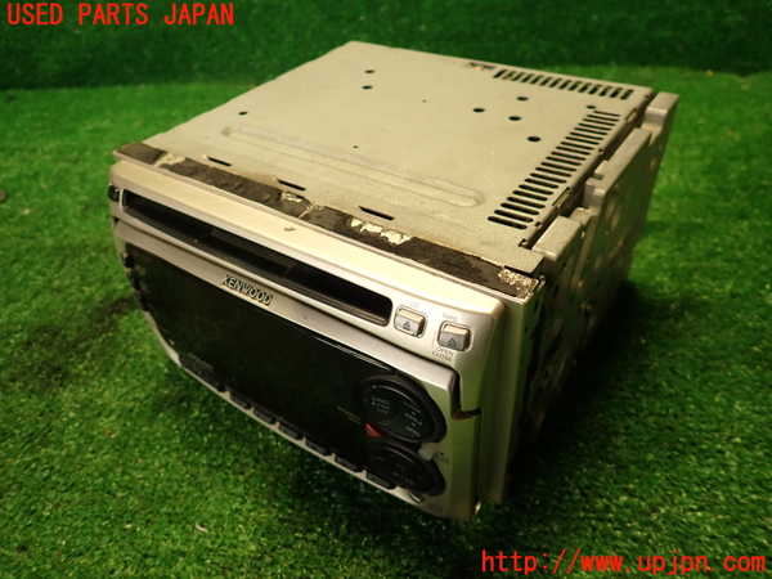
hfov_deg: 69.4
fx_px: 558
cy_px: 290
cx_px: 386
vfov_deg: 54.9
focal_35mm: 25
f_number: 2
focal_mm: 4.5
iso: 200
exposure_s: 1/30
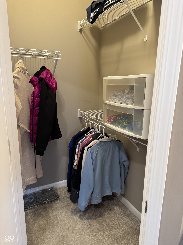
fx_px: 169
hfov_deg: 56.8
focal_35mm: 24
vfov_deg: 71.6
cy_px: 122
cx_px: 92
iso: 250
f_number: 1.78
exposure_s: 1/60
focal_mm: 6.76
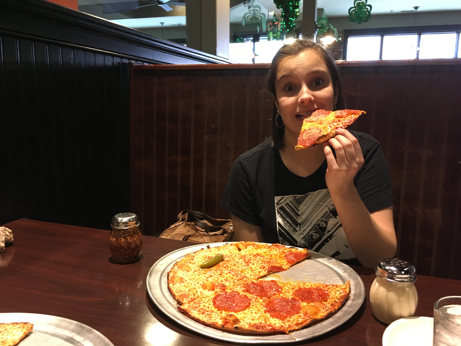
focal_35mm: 29
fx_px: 386
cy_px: 173
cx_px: 230
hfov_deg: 61.7
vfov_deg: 48.2
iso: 200
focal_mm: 4.15
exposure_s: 1/17
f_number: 2.2
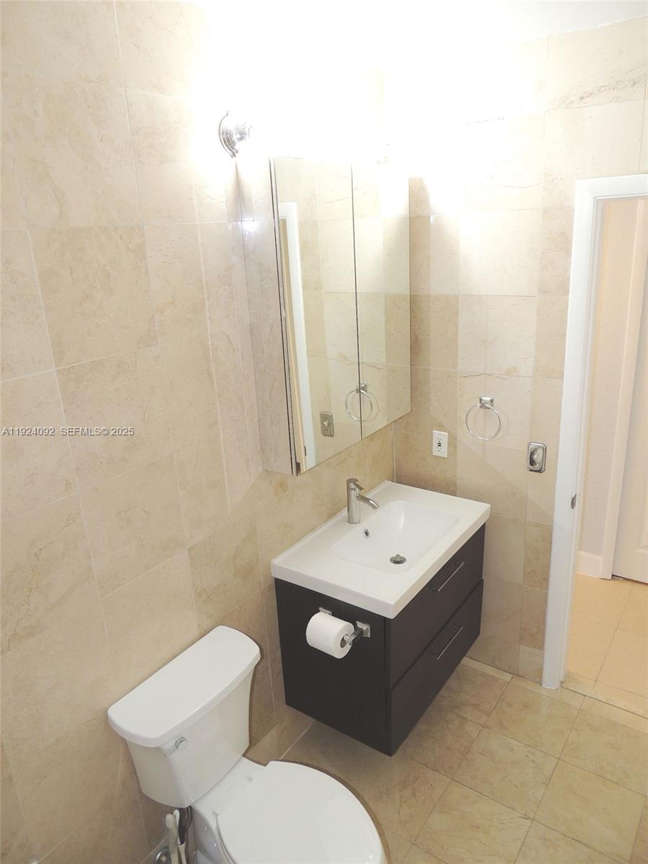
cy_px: 432
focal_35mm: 24
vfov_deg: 71.6
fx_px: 599
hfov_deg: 56.8
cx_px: 324
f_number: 3
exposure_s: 1/40
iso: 160
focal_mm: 4.3
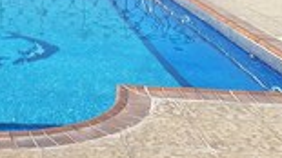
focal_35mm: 74
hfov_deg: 26.5
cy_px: -66
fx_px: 553
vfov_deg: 15.3
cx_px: -23
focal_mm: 5.54
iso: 40
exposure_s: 1/1698
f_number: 1.8
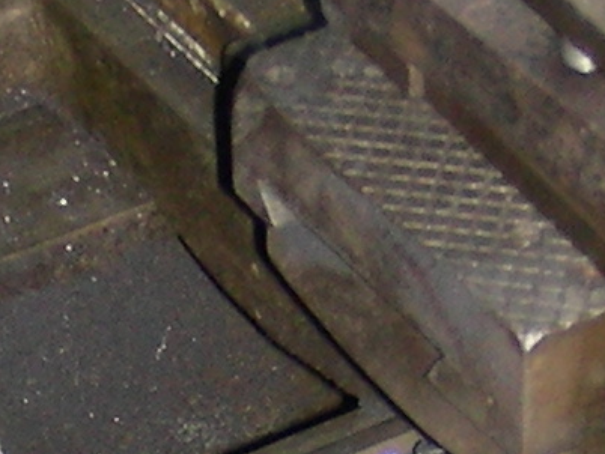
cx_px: 456
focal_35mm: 266
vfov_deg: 5.6
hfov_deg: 7.4
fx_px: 4652
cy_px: 561
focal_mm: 6.3
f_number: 3.5
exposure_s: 1/60.1
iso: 50
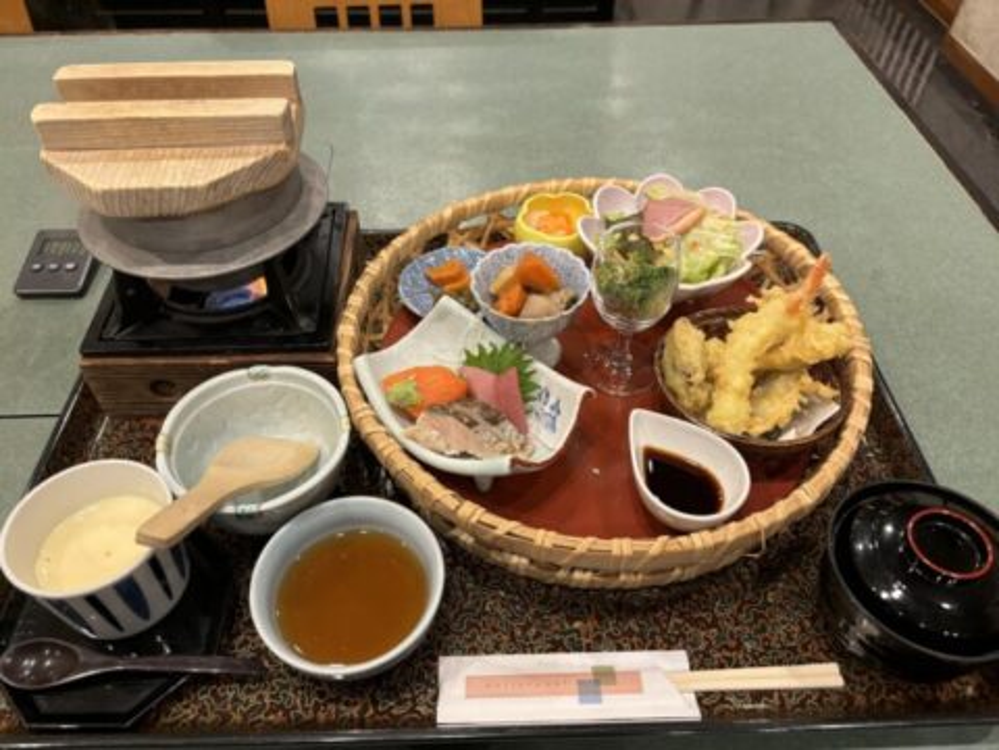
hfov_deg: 67.3
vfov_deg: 53.1
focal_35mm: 26
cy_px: 375
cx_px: 500
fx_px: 750
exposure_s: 1/60
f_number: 1.6
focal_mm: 5.96
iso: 320
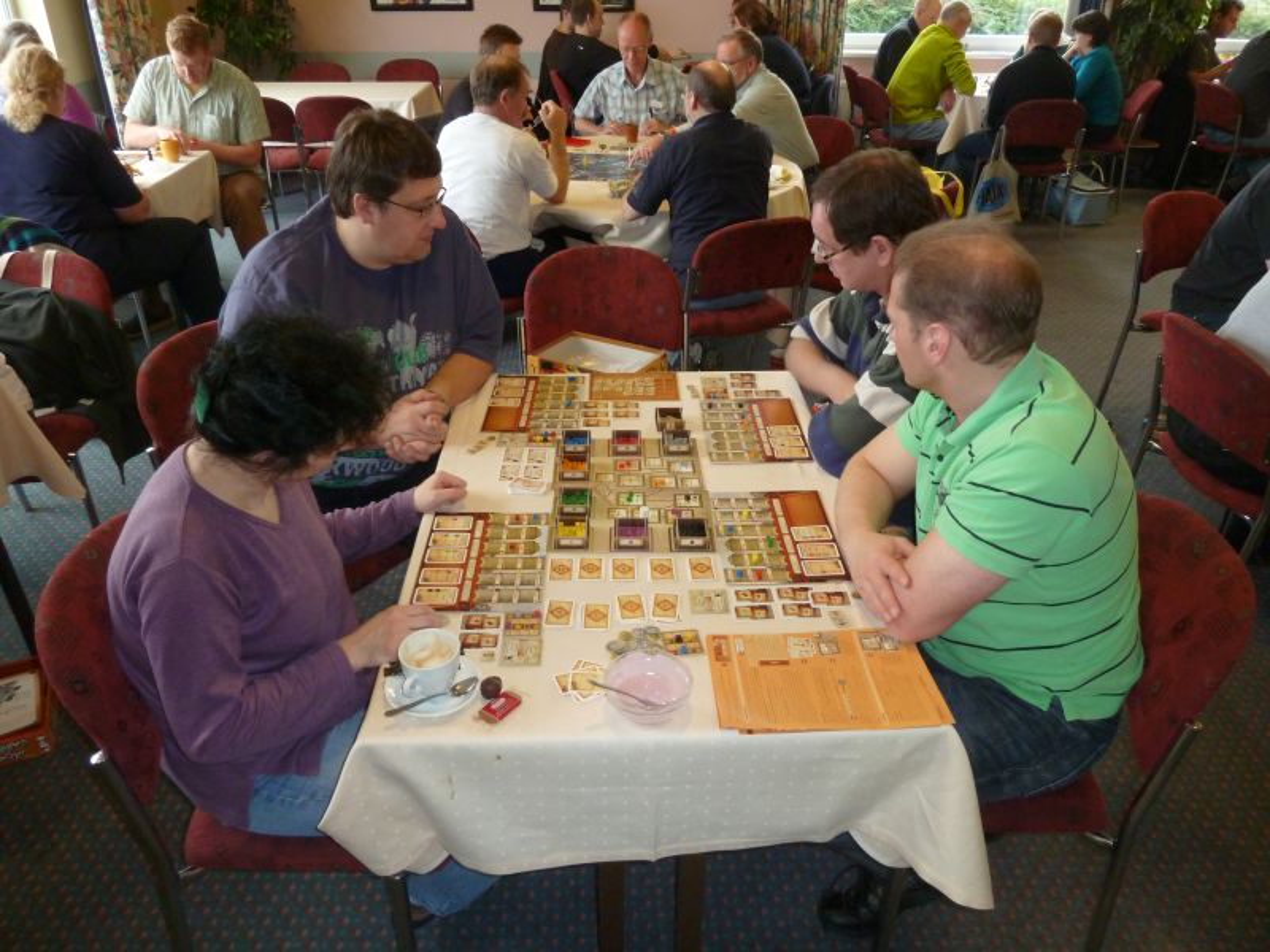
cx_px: 635
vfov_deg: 54.9
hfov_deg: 69.4
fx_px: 917
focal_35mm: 25
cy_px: 476
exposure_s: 1/30
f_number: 3.3
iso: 250
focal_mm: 4.1
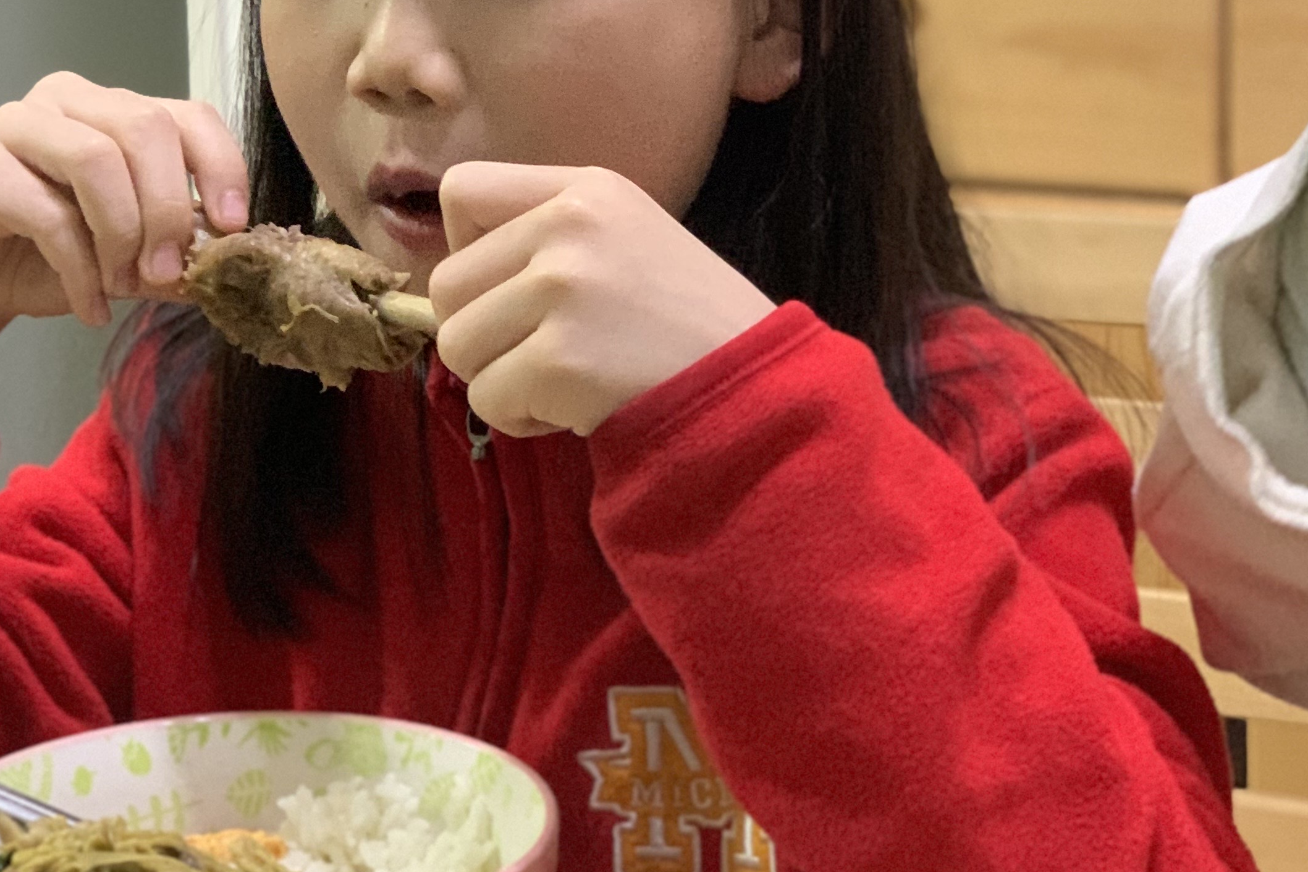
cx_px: 464
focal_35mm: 103
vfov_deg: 13.2
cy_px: 72
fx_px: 3742
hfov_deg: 19.8
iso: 500
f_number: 2.4
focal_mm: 6
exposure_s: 1/33
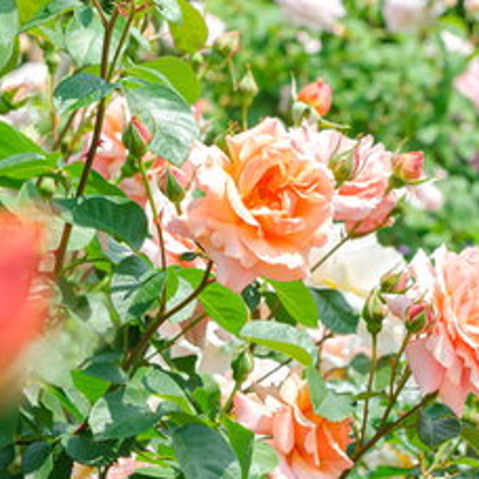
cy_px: 212
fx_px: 3757
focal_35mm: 240
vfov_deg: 7.3
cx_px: 477
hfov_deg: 7.3
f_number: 9
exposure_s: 1/800
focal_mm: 86
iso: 200
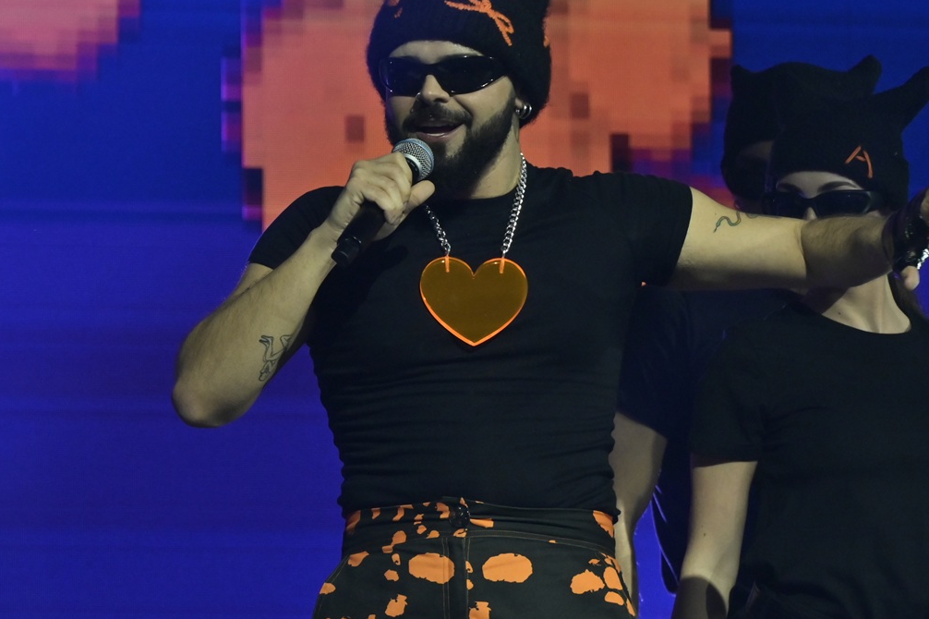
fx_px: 9235
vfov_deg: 3.8
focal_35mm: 358
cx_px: 500
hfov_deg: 5.8
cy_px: 258
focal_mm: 200
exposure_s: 1/500
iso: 3200
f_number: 9
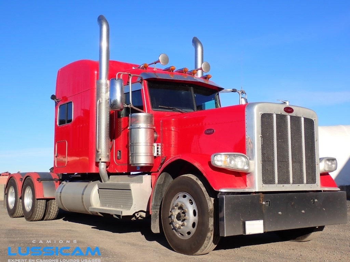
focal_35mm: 44
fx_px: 445
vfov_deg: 32.9
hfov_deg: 42.9
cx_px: 175
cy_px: 131
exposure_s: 1/800
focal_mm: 7.84
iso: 100
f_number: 4
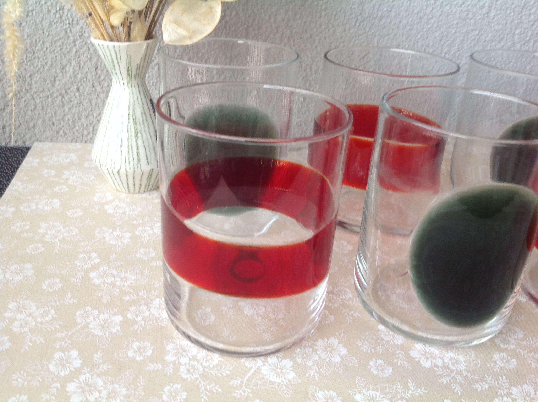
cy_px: 201
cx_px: 269
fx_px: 543
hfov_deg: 52.7
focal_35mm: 35
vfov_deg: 40.6
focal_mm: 4.28
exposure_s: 1/15
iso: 64
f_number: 2.4
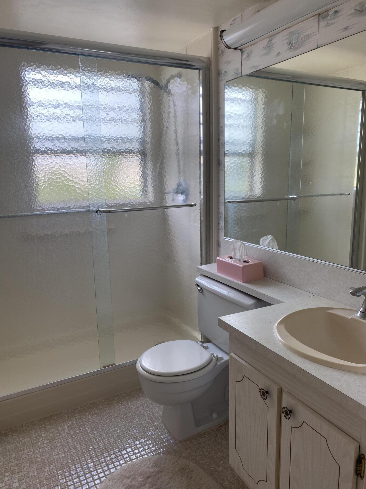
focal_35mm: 26
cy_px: 244
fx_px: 367
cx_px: 183
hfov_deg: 53.1
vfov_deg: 67.3
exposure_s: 1/161
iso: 32
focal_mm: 4.25
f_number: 1.8
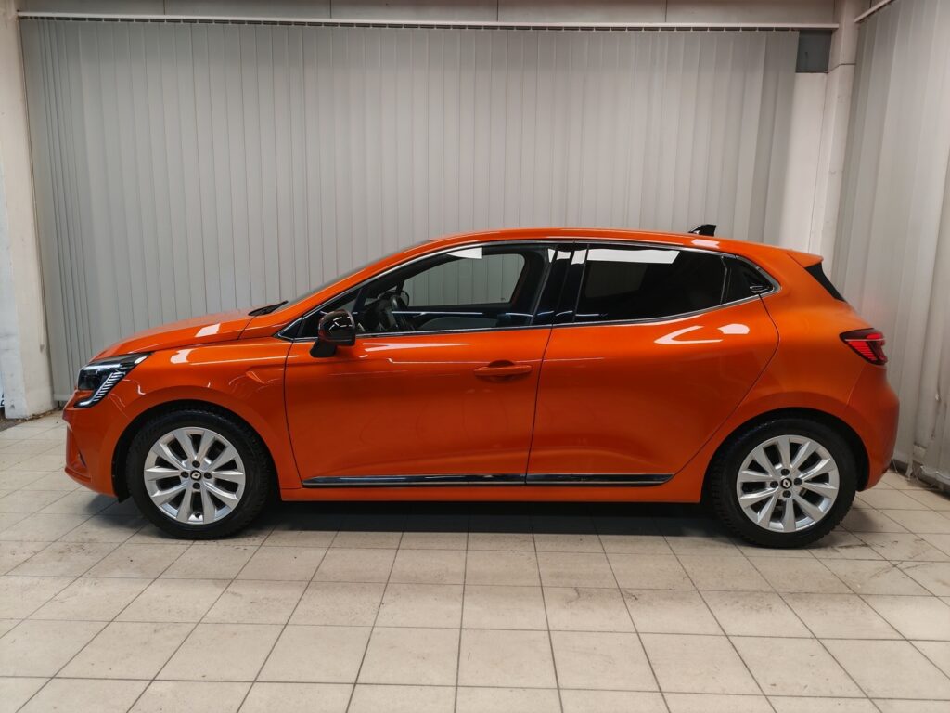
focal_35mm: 23
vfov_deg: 58.9
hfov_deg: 73.9
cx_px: 475
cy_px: 356
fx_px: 631
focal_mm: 5.4
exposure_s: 1/50
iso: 64
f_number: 1.6
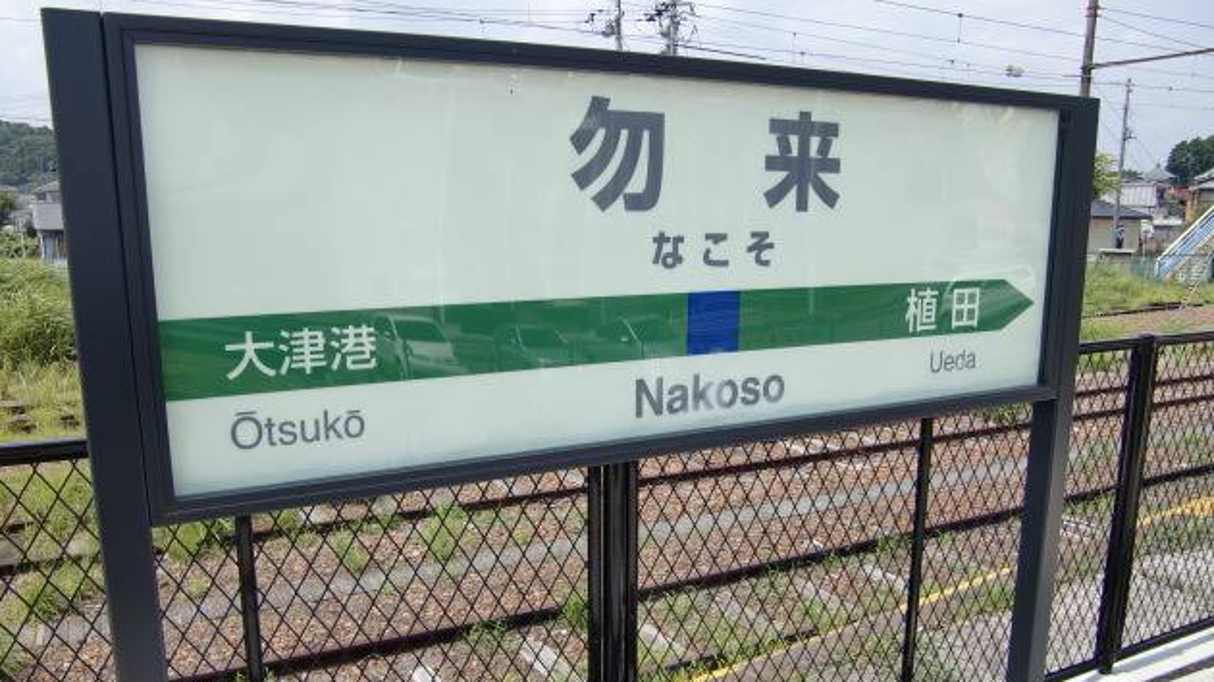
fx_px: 998
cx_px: 599
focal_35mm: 31
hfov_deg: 62.6
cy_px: 418
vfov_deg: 37.6
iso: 64
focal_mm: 4.9
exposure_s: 1/160
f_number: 7
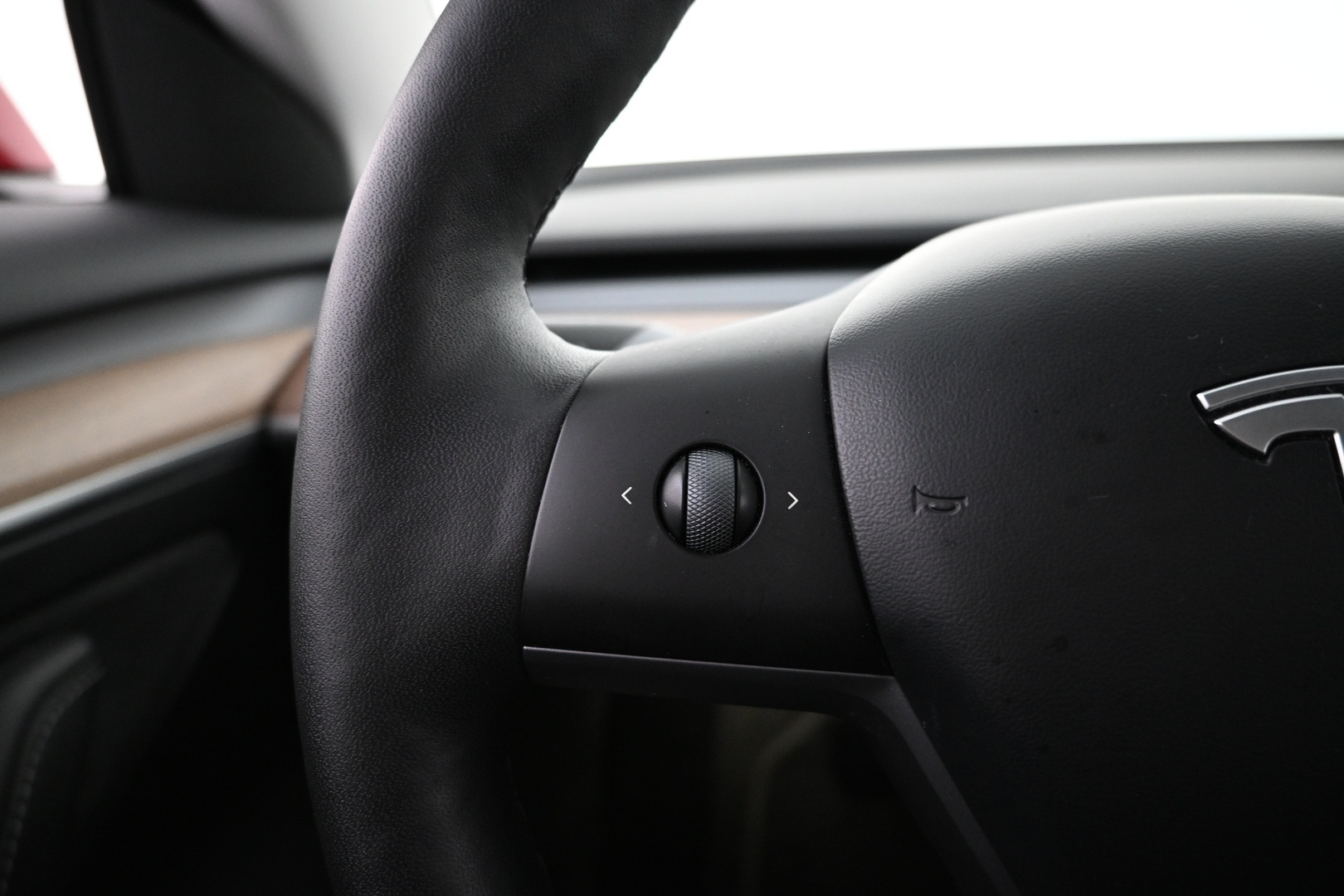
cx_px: 672
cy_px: 448
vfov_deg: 53.1
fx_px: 896
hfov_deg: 73.7
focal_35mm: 24
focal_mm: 16
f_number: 3.5
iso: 1600
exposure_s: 1/25
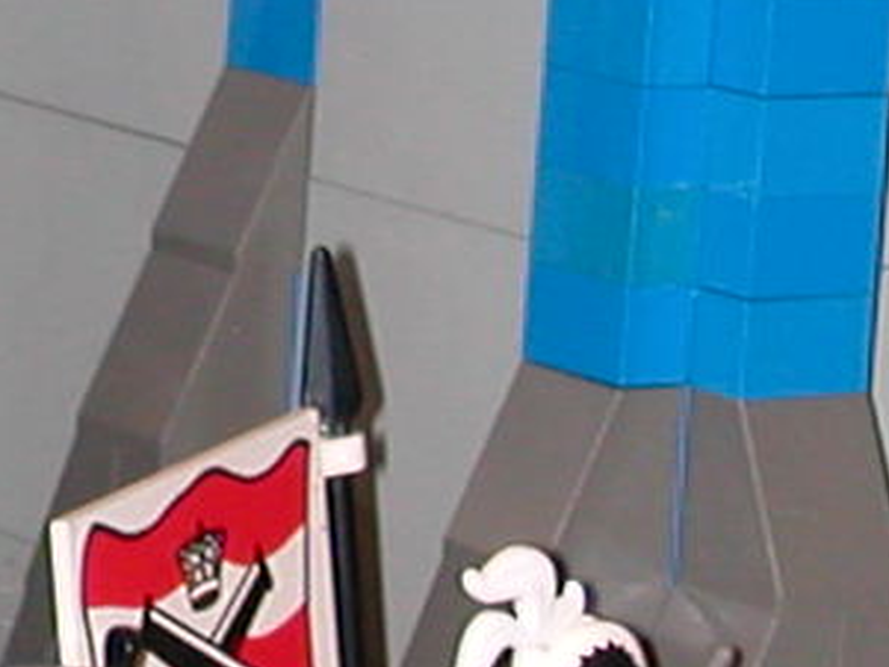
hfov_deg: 6.8
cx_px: -363
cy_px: 62
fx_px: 7374
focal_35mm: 287
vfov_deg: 5.2
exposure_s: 1/59.9
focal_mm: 8.2
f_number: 3.2
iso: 100
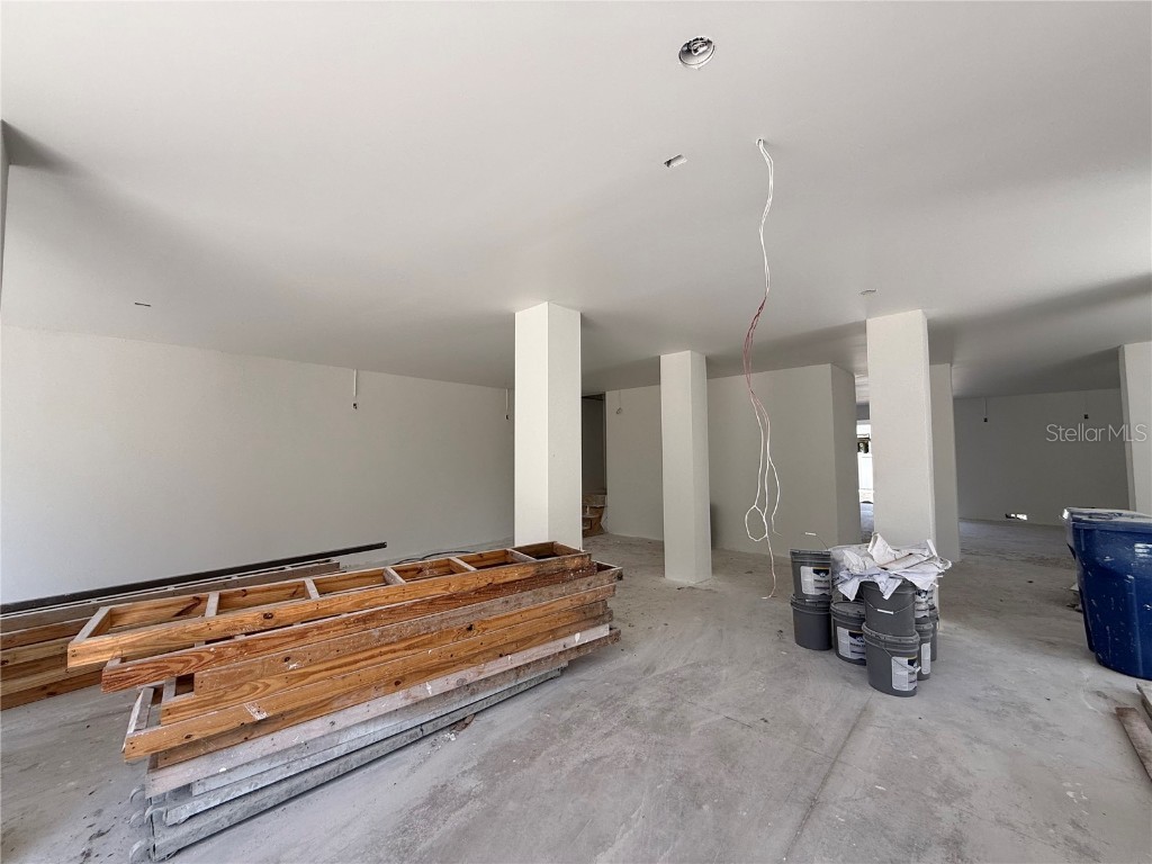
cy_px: 432
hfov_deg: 102.1
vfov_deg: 85.7
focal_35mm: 14
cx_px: 576
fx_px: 466
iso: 64
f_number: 2.2
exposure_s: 1/461
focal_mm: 2.22
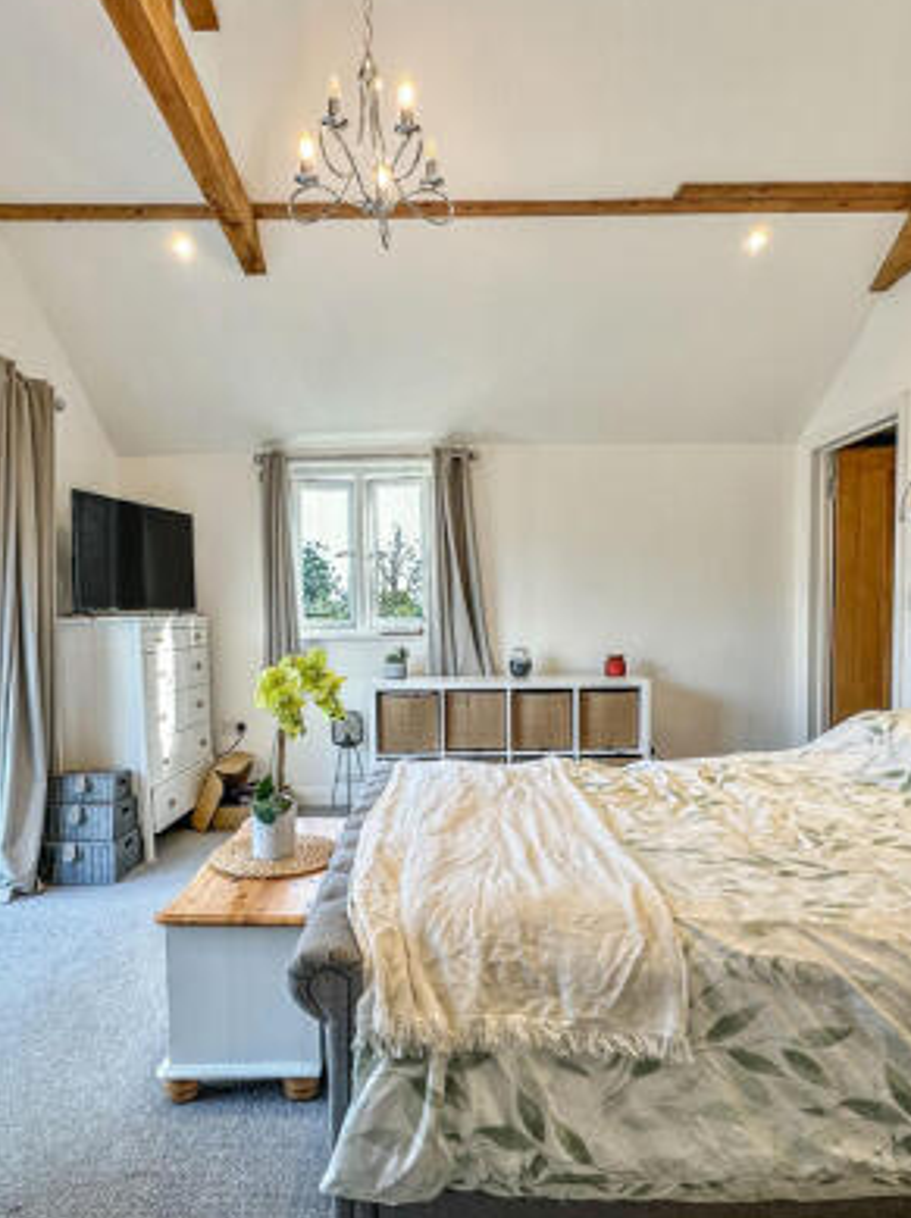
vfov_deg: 78.8
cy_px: 665
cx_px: 434
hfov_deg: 63.3
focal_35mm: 21
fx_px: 738
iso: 64
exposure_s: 1/100
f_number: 2.2
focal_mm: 2.22
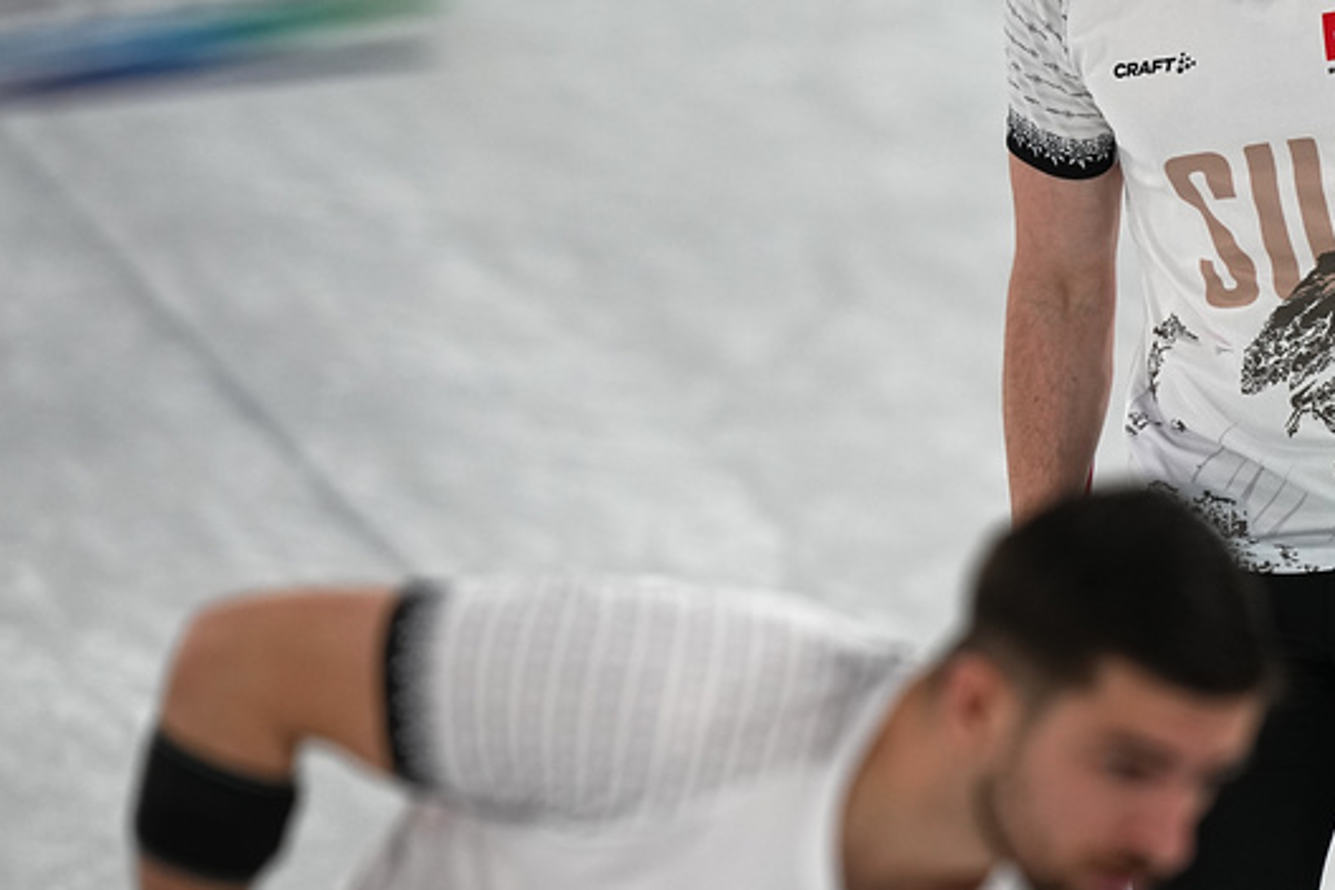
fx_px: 28774
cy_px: 375
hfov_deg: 2.7
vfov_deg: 1.8
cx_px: 1279
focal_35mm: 776
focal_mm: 400
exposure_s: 1/800
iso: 640
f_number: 4.5
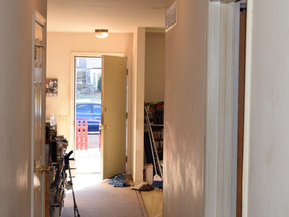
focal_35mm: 76
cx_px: 159
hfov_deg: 25.7
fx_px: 633
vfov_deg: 19.4
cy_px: 105
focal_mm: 31
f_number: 5.6
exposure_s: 1/125
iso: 500
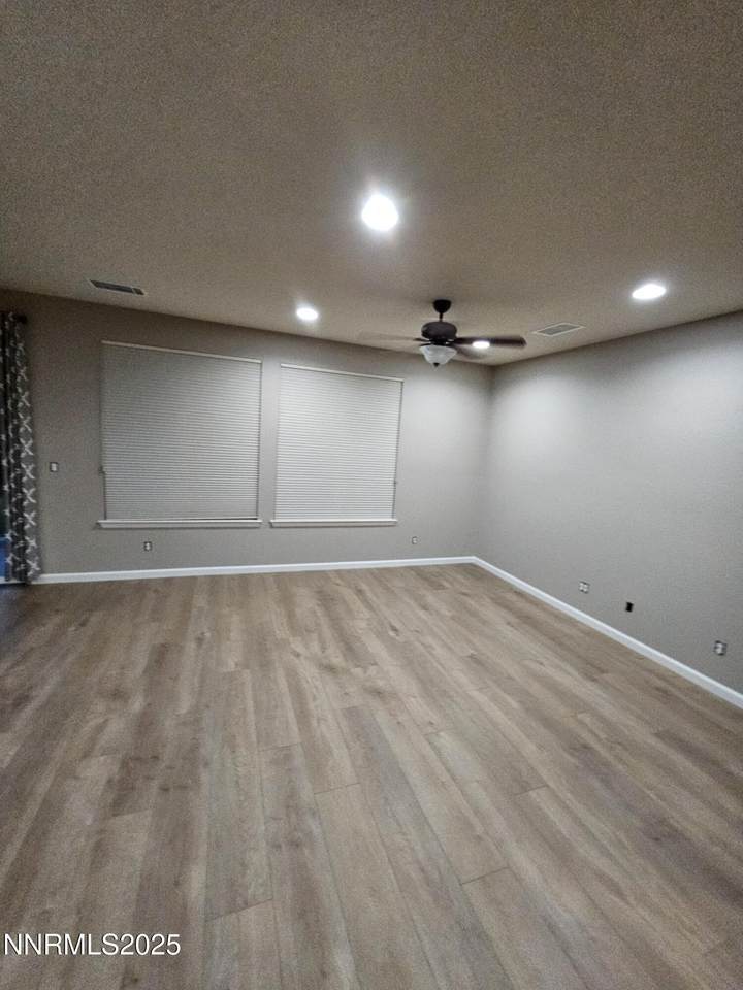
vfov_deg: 106.2
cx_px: 372
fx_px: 372
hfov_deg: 89.9
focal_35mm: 13
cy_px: 495
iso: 500
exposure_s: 1/30
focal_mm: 2.2
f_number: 2.2
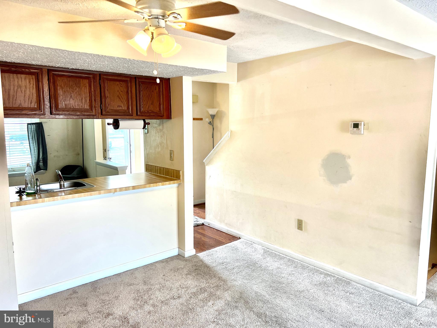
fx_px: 328
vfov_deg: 53.1
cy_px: 164
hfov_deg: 67.3
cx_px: 218
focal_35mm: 26
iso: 64
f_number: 1.5
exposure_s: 1/120
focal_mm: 5.7
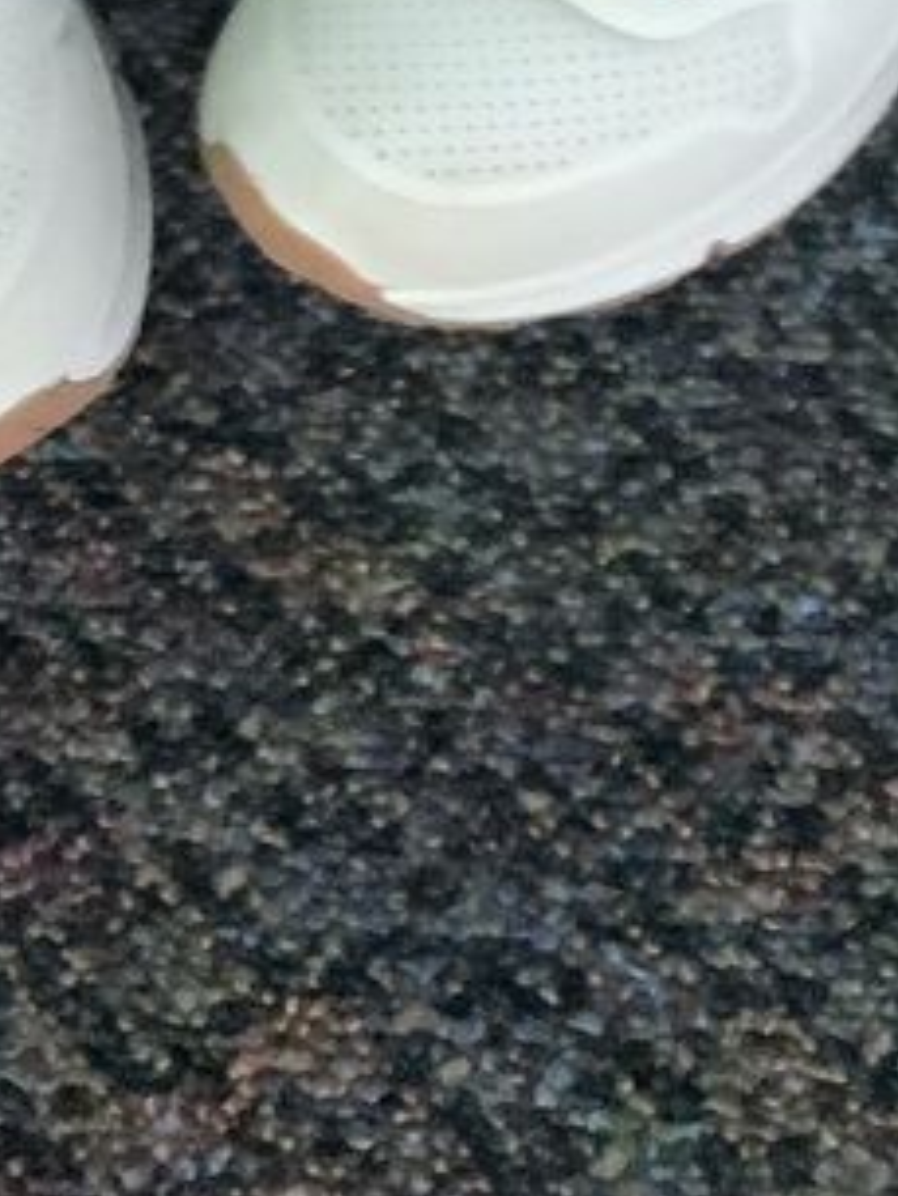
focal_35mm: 104
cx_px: 529
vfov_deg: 17.5
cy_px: -431
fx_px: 3595
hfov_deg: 14.2
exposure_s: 1/20
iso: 800
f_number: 2.4
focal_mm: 3.3
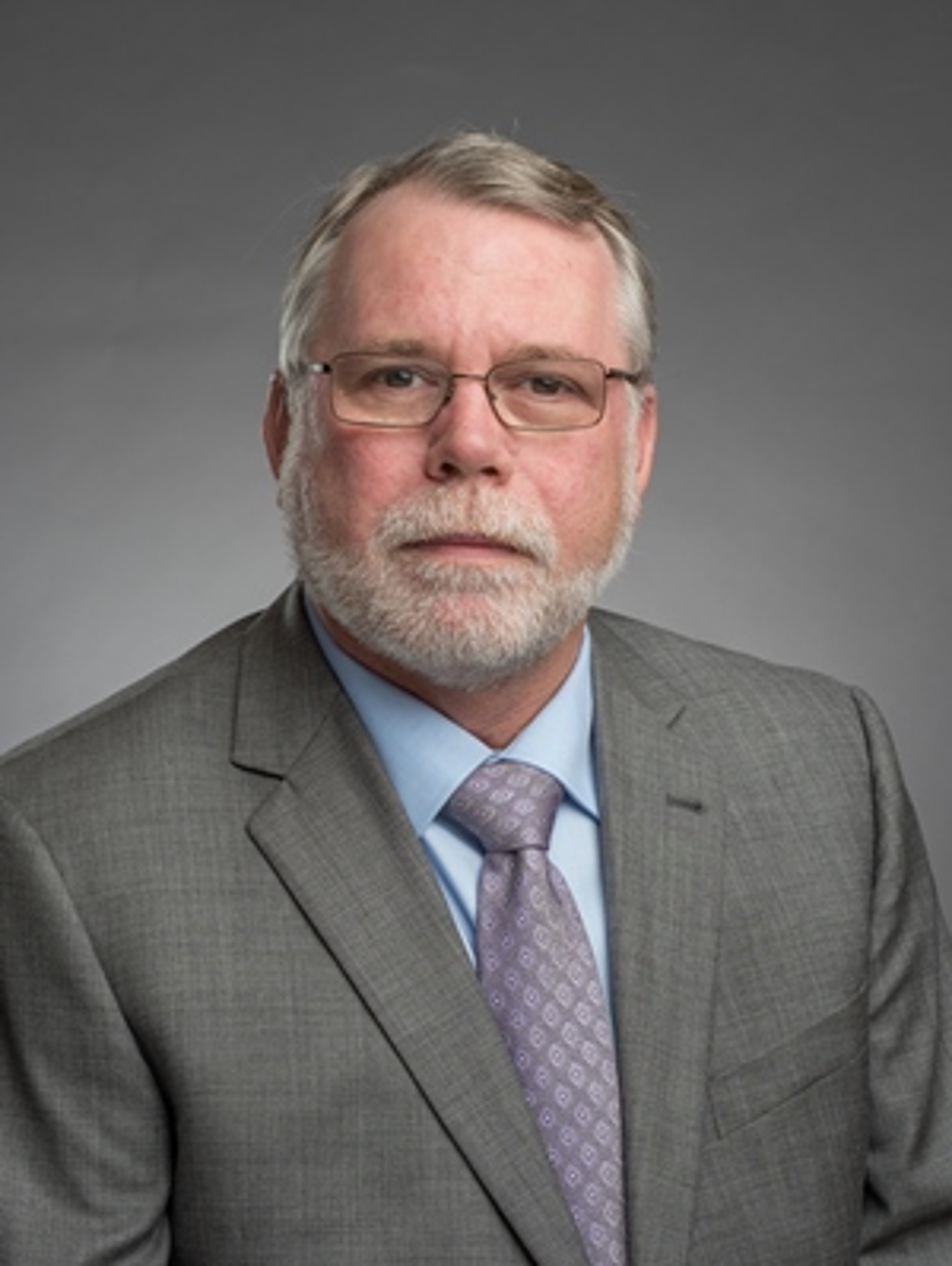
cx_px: 476
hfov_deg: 12.4
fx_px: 4393
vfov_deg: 16.4
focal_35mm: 120
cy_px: 633
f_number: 7.1
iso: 64
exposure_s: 1/160
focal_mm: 60
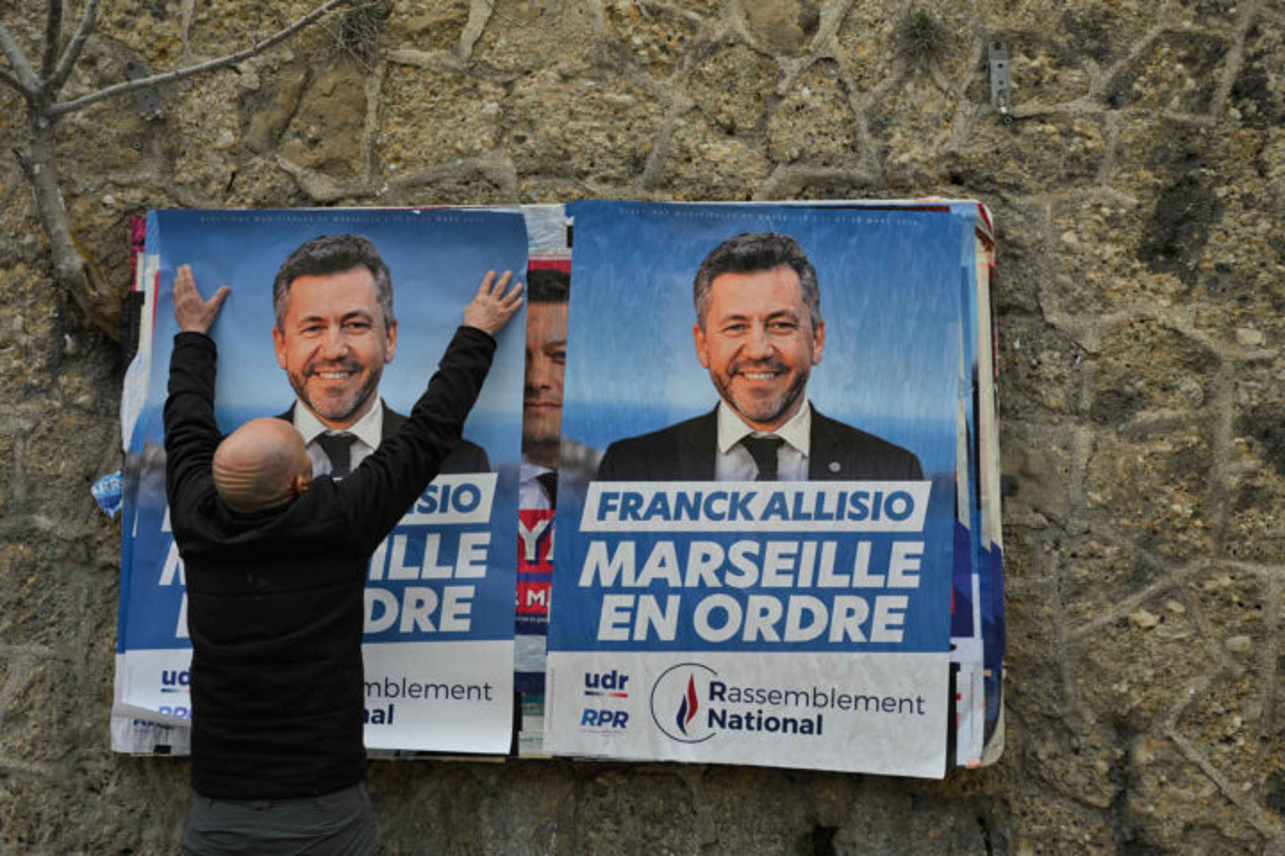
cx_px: 642
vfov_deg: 35.1
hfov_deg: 50.7
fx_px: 1356
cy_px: 428
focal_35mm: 38
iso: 50
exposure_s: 1/125
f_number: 4
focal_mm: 38
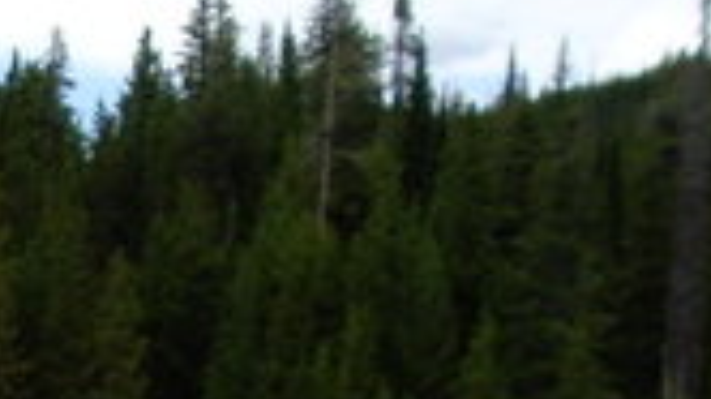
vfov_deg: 7.2
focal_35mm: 160
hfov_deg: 12.5
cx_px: -488
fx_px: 3014
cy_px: 892
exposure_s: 1/200
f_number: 4.3
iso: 50
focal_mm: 6.2
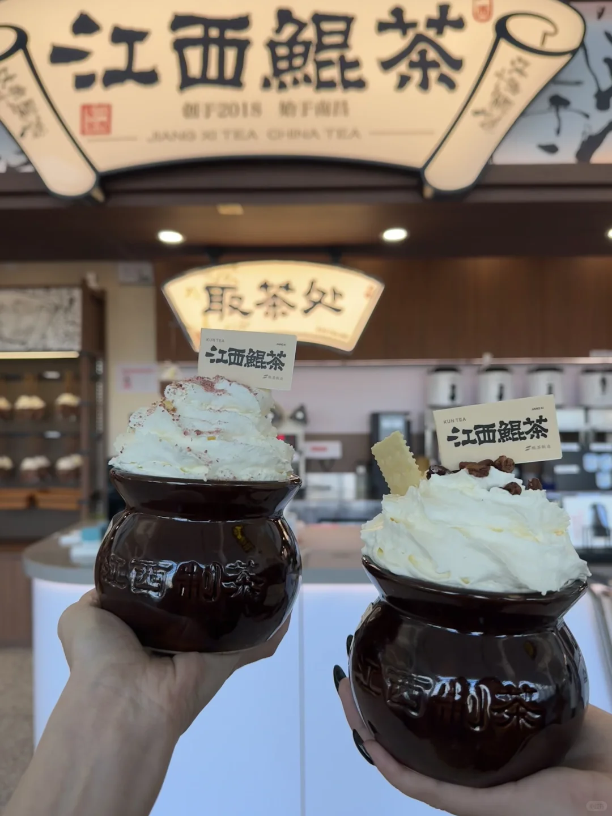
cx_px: 306
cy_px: 408
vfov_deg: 71.6
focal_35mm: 24
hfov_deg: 56.8
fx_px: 566
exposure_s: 1/374
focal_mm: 6.76
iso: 80
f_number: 1.78
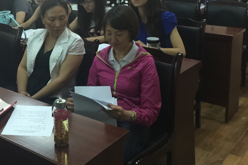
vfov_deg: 24.8
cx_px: 50
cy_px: 17
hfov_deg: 36.3
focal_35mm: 53
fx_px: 365
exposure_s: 1/10
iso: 125
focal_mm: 4.15
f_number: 2.2
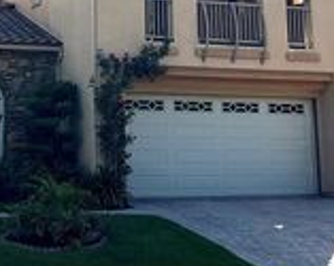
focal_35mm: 81
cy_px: -29
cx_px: 70
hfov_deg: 23.3
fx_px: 799
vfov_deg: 18.2
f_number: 1.5
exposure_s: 1/5587
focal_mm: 5.7
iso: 50
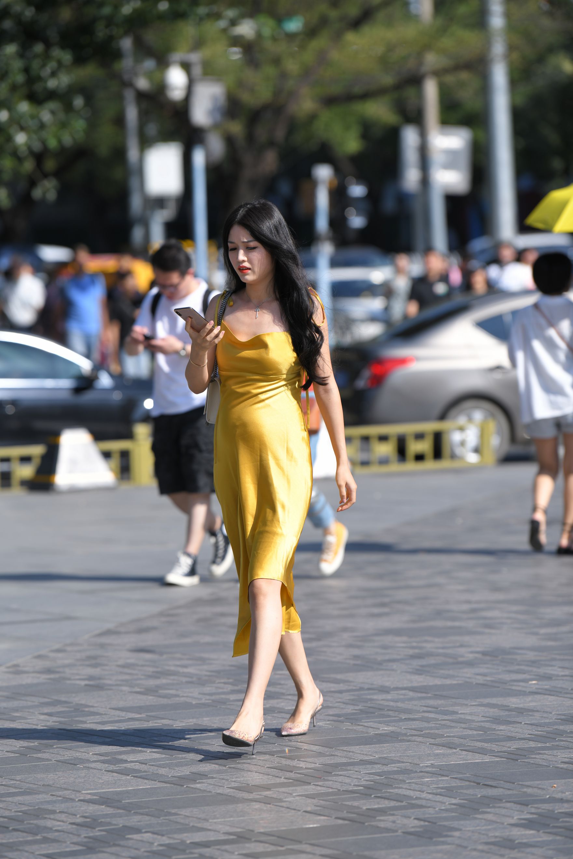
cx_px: 286
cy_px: 430
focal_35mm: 200
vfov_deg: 10.3
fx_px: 4774
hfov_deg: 6.9
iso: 110
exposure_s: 1/1000
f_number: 4
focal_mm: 200
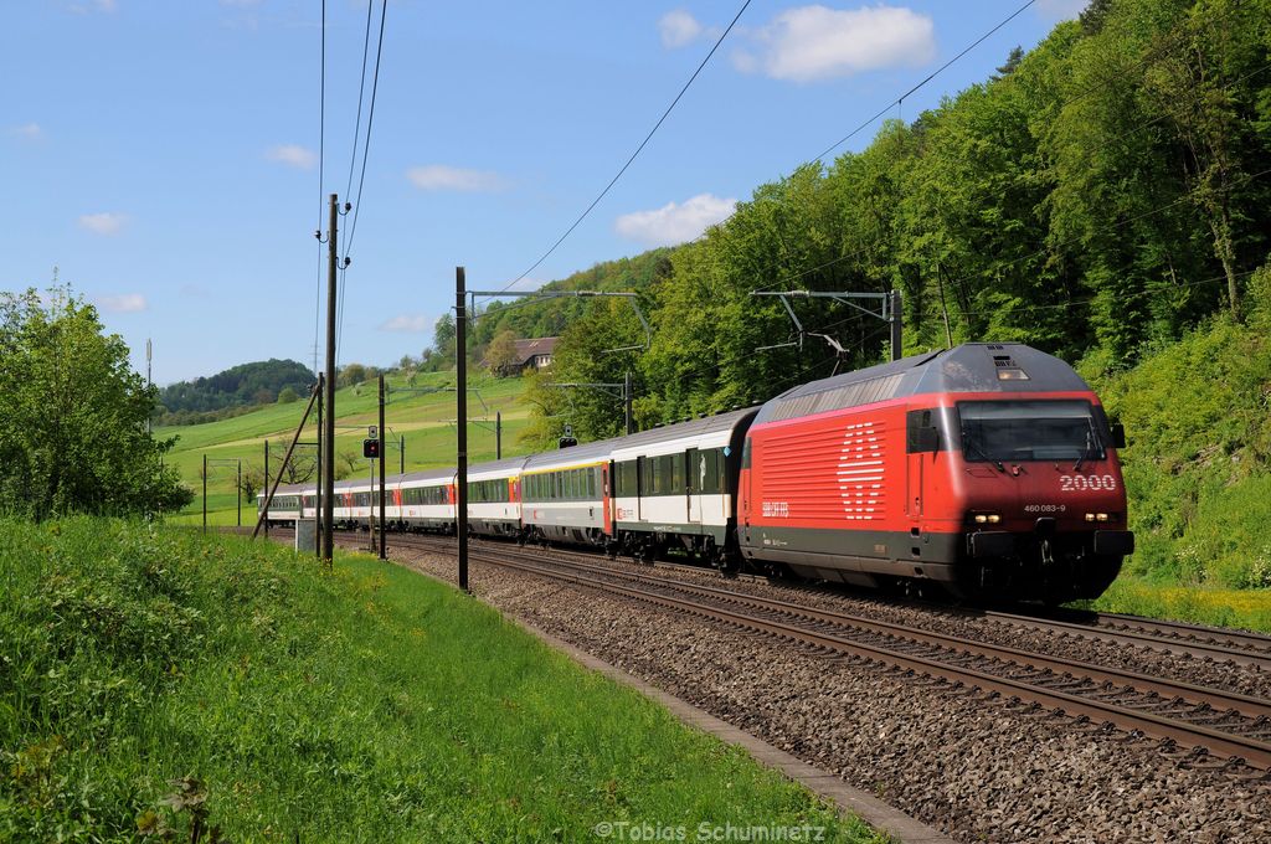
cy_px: 422
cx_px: 636
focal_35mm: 63
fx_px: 2221
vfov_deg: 21.5
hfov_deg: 31.9
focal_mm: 42
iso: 250
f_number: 9
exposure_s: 1/640
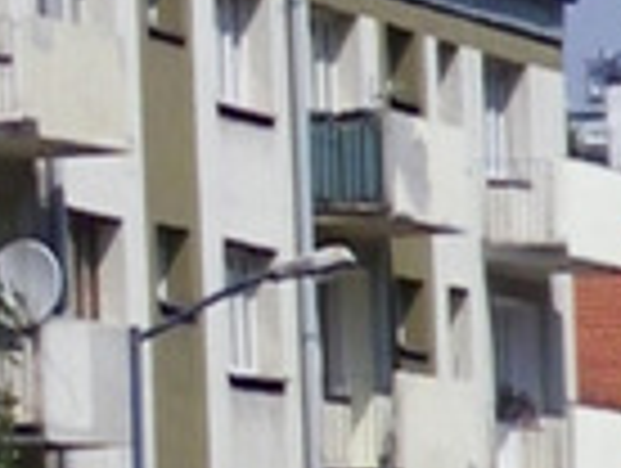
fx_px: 11124
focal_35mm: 619
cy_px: 742
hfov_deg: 3.2
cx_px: -716
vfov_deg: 2.4
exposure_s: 1/640
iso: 80
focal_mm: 19.1
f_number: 5.1
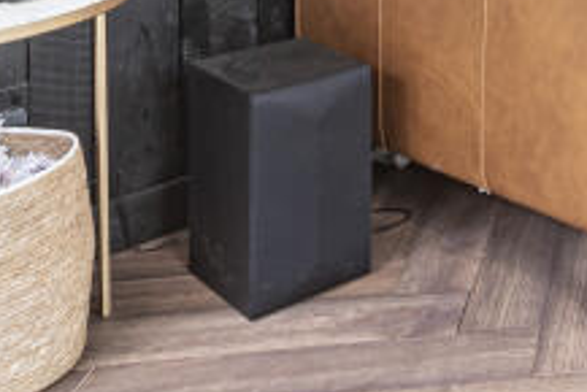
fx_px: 1077
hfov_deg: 24.9
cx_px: 833
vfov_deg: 17.3
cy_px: -287
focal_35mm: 66
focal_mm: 14
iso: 200
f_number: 16
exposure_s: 1/1.43
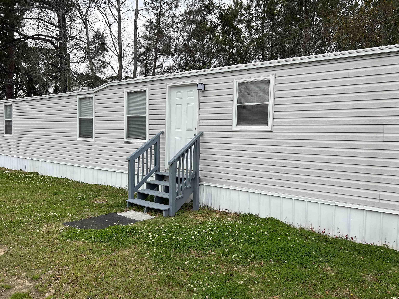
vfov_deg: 53.1
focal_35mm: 26
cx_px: 200
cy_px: 150
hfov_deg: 67.3
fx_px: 300
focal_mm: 5.7
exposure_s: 1/2632
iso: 50
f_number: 1.5
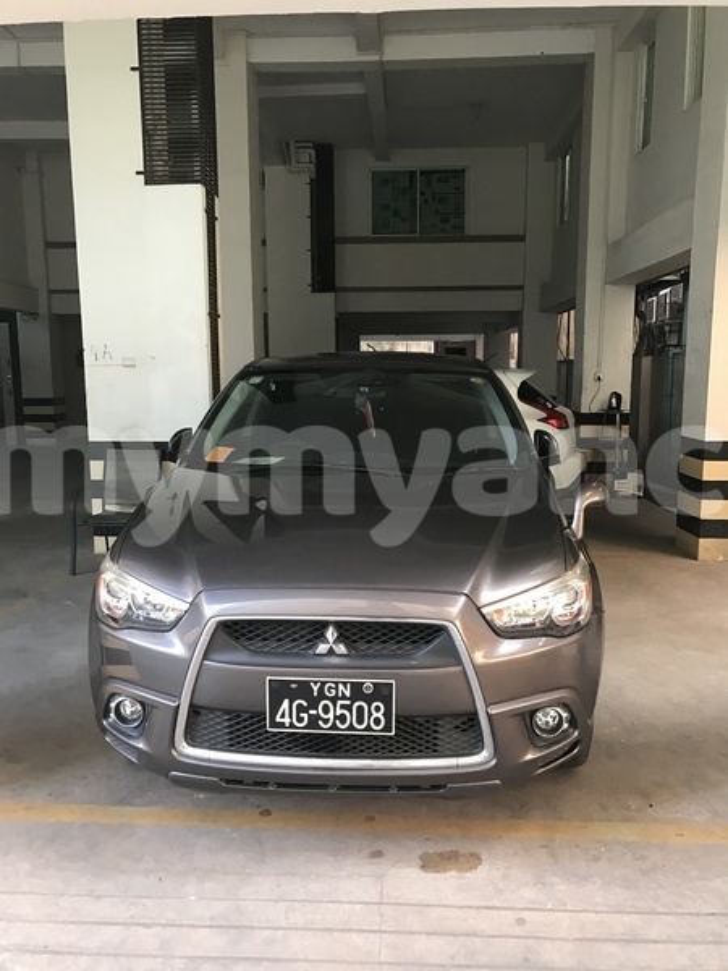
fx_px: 785
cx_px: 364
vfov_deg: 63.4
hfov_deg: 49.7
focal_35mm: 28
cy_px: 486
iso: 64
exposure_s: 1/17
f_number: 1.8
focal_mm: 3.99
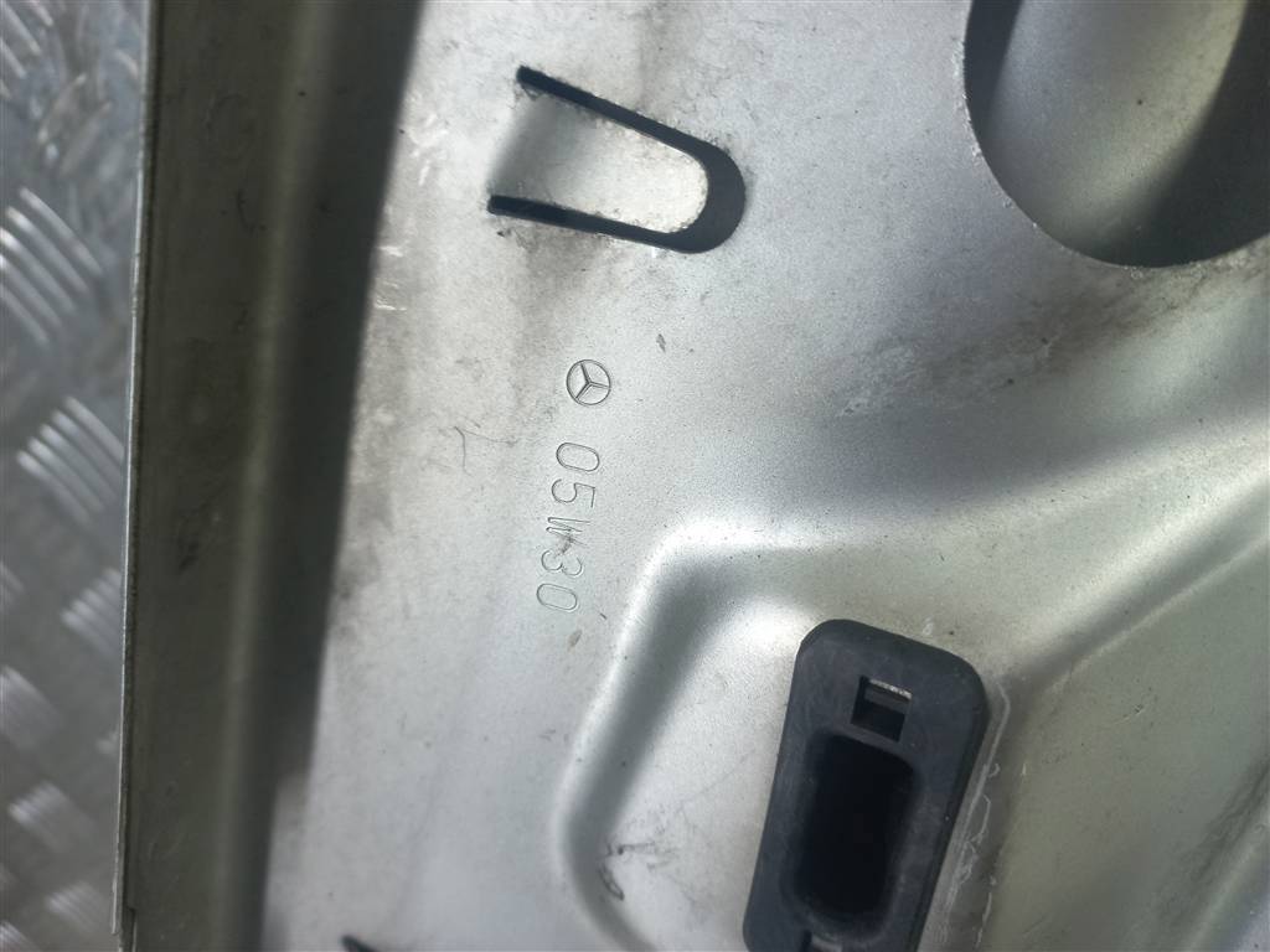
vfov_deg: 54.9
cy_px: 476
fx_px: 917
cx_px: 635
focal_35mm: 25
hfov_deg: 69.4
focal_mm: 4.6
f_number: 1.8
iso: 64
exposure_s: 1/50
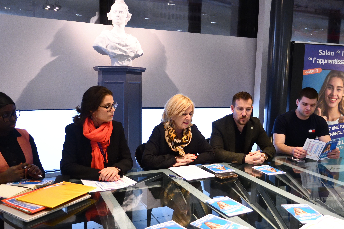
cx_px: 192
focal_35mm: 33
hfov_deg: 57.1
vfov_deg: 39.9
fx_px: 315
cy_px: 125
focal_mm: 18
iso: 5000
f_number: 4
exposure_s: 1/320
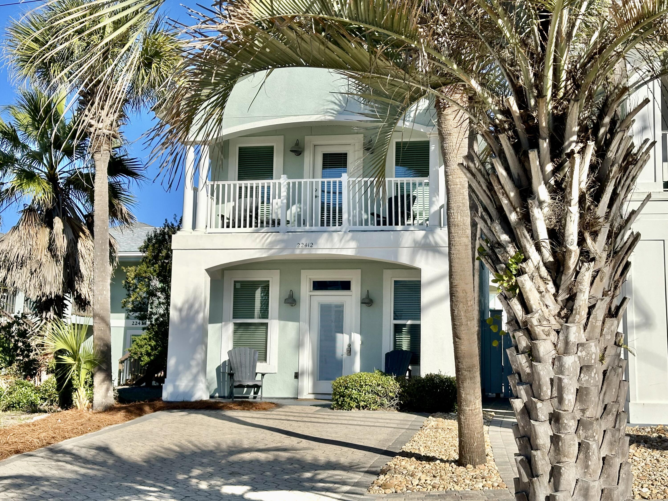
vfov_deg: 30.3
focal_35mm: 48
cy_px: 250
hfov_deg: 39.7
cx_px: 334
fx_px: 926
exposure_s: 1/4785
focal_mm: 6.86
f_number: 1.78
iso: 64
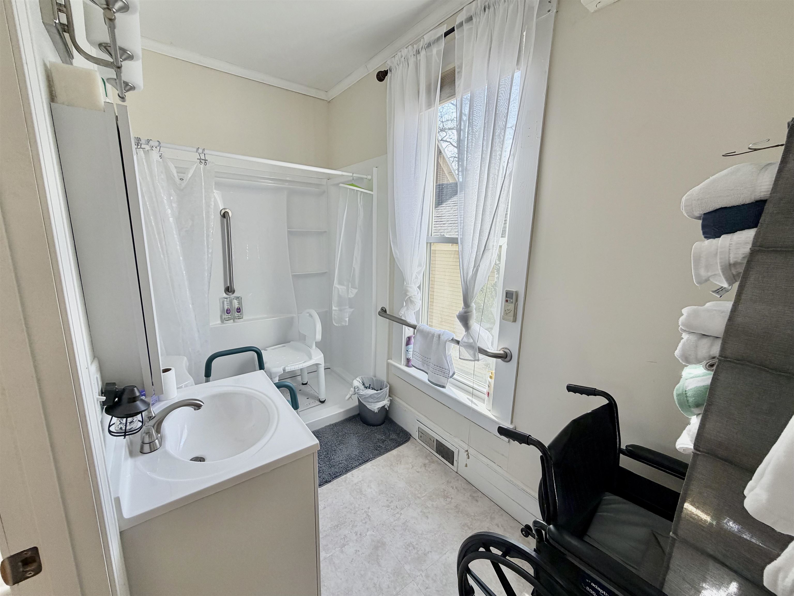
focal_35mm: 14
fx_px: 321
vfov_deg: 85.7
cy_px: 298
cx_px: 397
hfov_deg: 102.1
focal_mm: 2.22
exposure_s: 1/121
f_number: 2.2
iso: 64
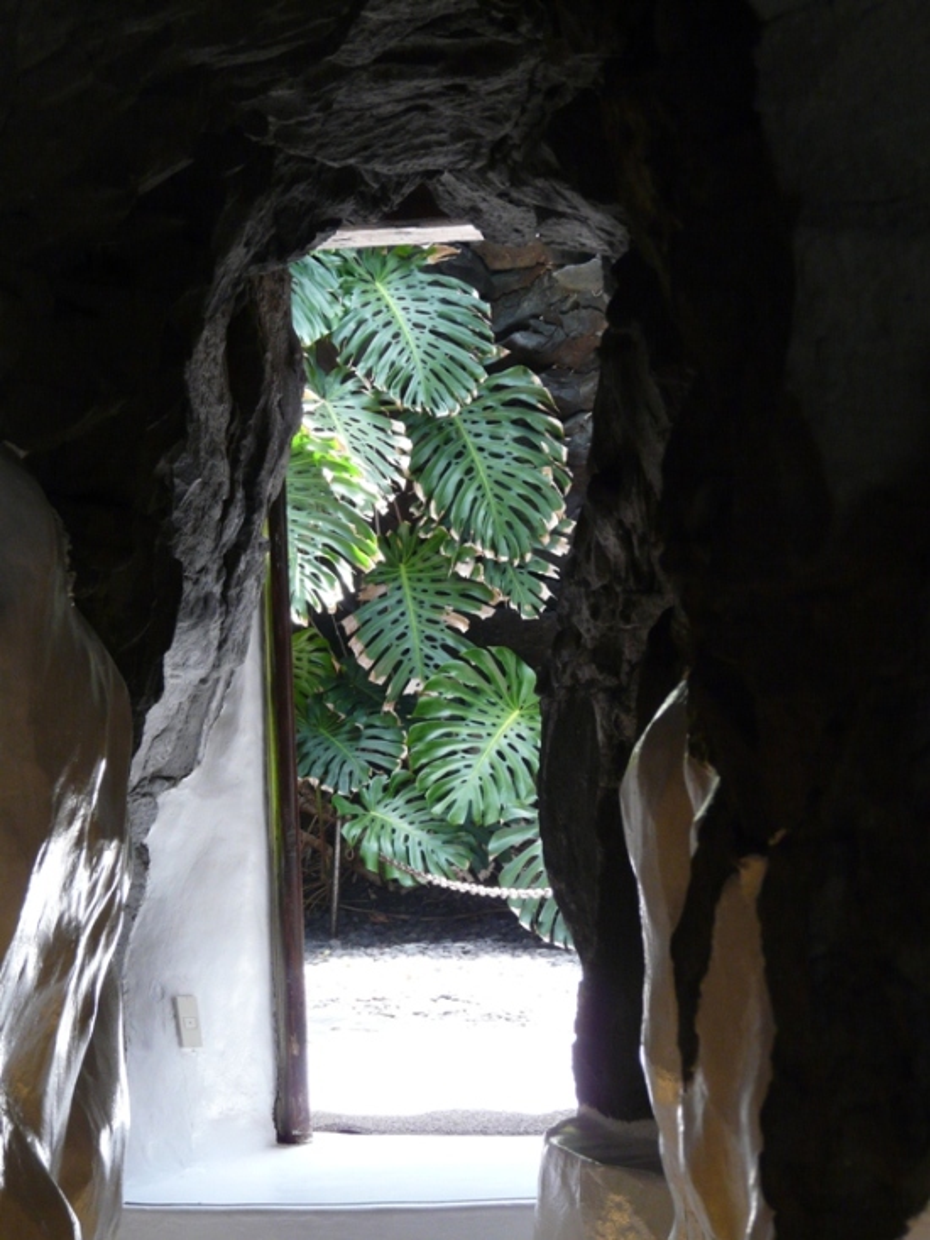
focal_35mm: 101
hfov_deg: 14.7
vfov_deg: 19.4
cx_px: 465
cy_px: 620
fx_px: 3617
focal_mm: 16.6
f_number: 3.6
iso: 200
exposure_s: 1/30
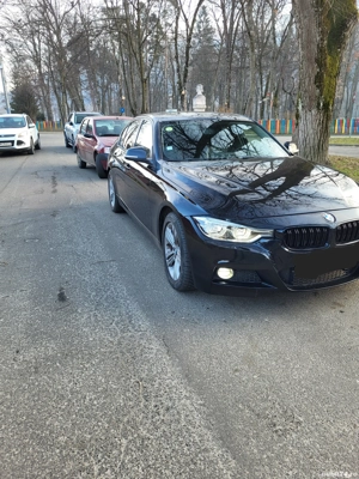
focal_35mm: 26
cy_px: 240
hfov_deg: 53.1
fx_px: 360
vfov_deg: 67.3
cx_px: 180
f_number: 1.8
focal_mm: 5.4
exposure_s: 1/100
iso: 50
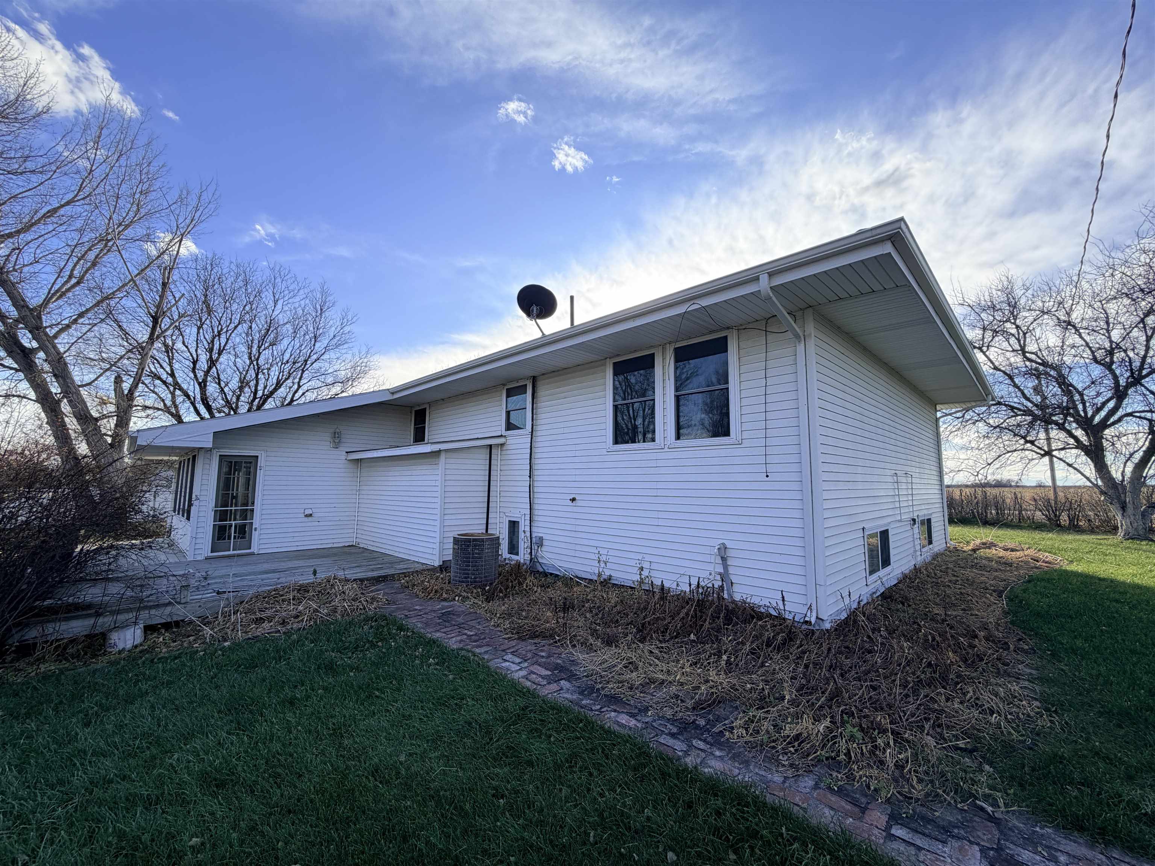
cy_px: 433
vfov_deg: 85.7
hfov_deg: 102.1
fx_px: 467
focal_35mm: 14
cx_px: 578
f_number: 2.2
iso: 64
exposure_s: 1/475
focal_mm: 2.22
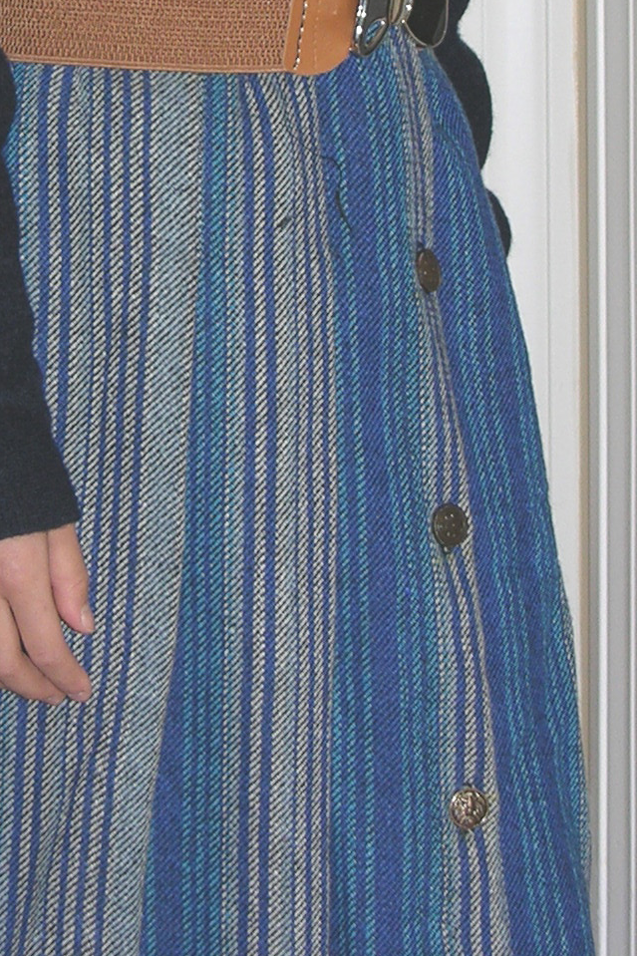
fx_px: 4699
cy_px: -11
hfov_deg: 7.7
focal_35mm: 177
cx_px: 166
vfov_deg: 11.5
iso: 50
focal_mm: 12.7
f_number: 3
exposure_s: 1/60.1
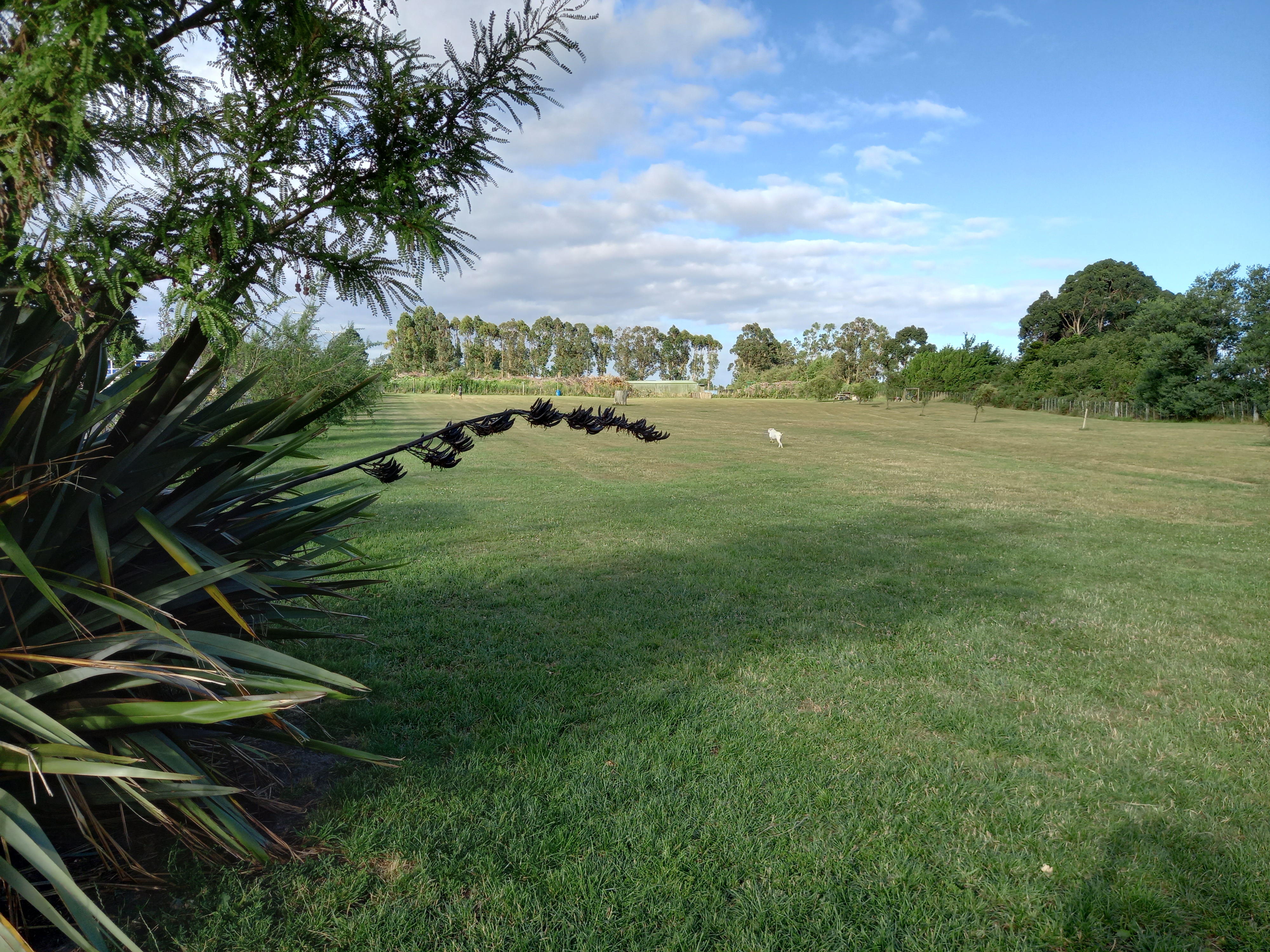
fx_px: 917
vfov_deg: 54.9
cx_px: 635
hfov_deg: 69.4
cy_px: 476
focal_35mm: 25
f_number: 2
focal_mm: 4.6
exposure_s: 1/343
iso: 25
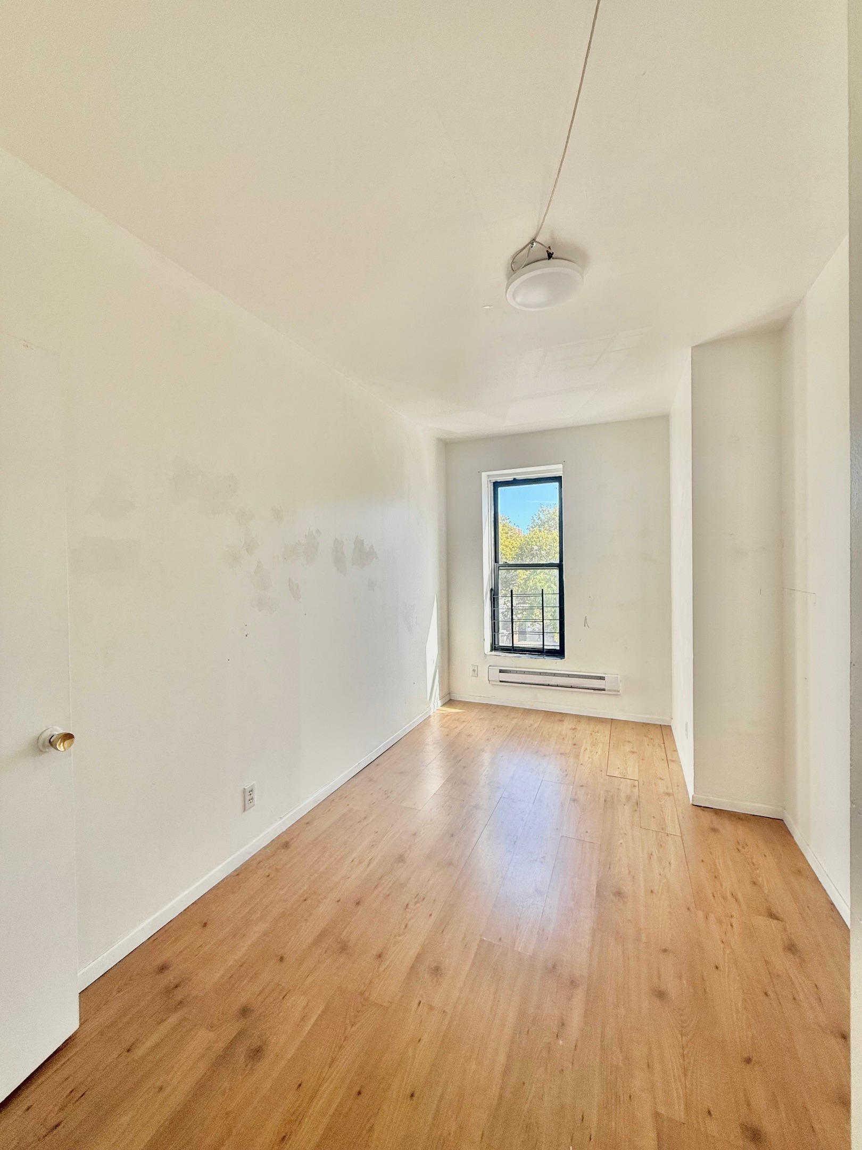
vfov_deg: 102.1
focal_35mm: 14
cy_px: 575
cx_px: 431
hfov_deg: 85.7
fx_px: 465
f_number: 2.2
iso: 64
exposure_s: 1/262
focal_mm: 2.22
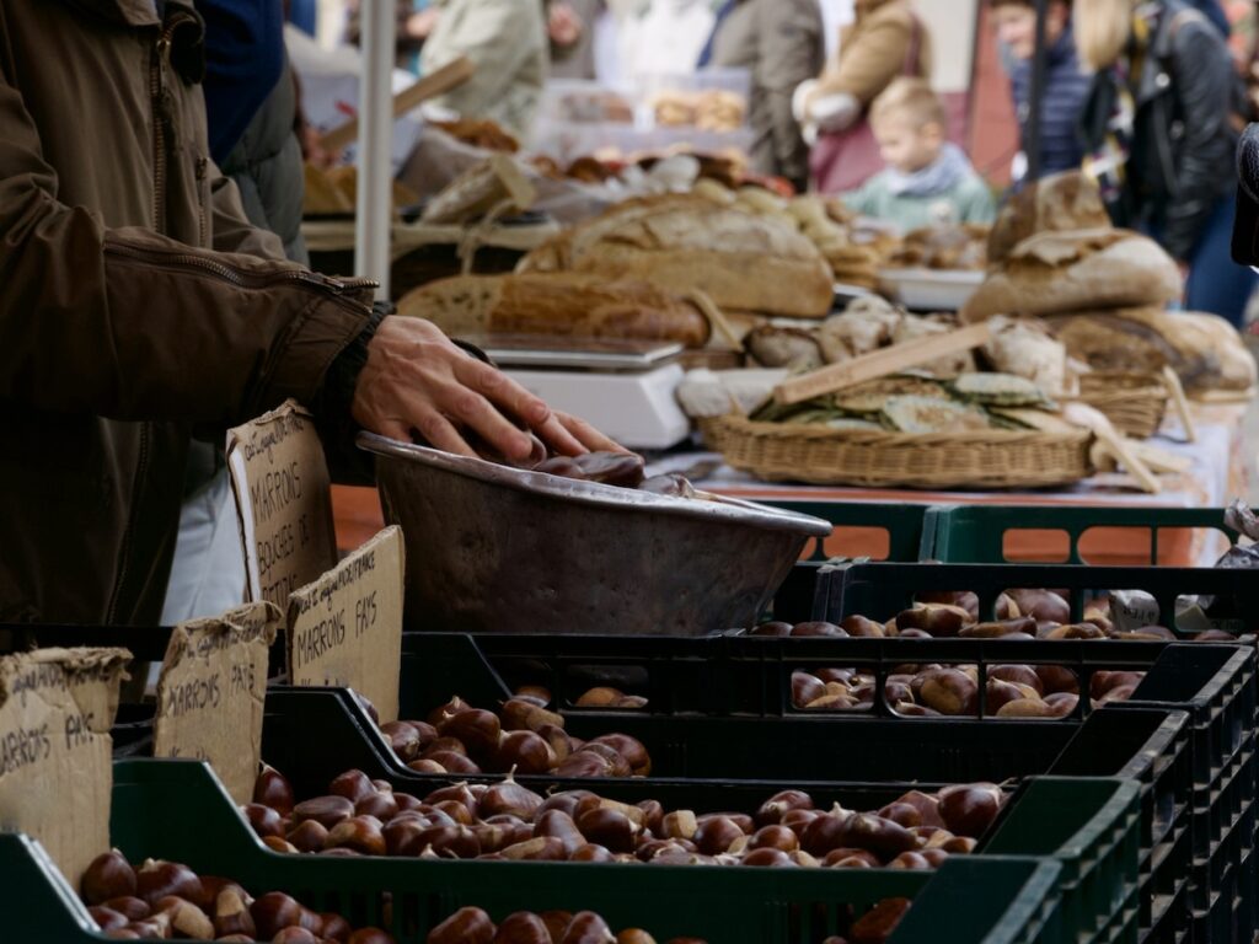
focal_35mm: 146
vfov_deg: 10.2
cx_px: 630
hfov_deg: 13.5
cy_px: 472
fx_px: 5310
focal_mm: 73
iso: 200
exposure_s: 1/125
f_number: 7.1
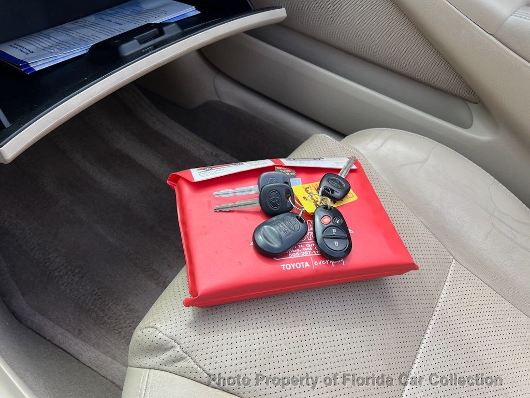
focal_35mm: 26
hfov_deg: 67.3
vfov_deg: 53.1
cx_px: 265
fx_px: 398
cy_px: 199
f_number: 1.5
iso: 50
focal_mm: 5.7
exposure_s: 1/917
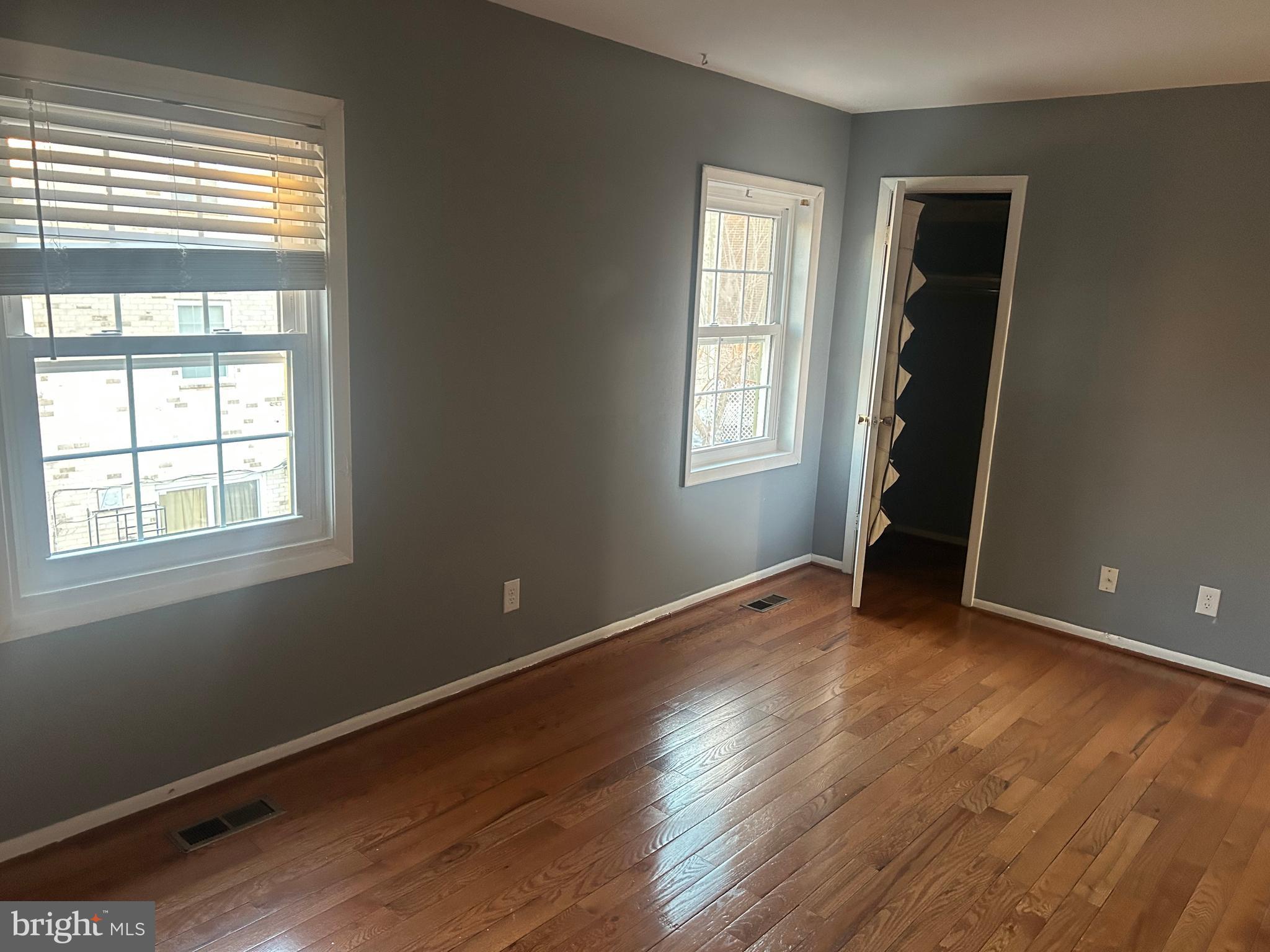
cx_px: 635
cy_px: 476
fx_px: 954
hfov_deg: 67.3
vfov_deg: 53.1
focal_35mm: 26
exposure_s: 1/40
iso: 400
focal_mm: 5.7
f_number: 1.5
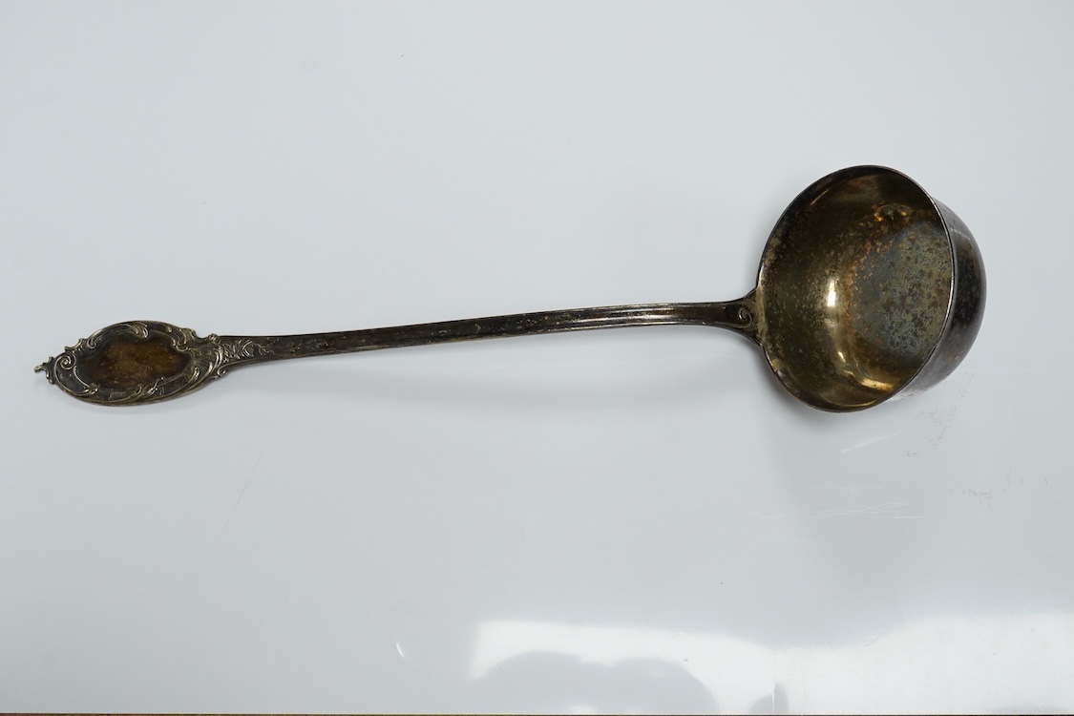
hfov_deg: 43.6
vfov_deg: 29.9
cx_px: 537
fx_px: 1342
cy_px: 358
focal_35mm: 45
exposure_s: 1/200
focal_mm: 30
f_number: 13
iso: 2500
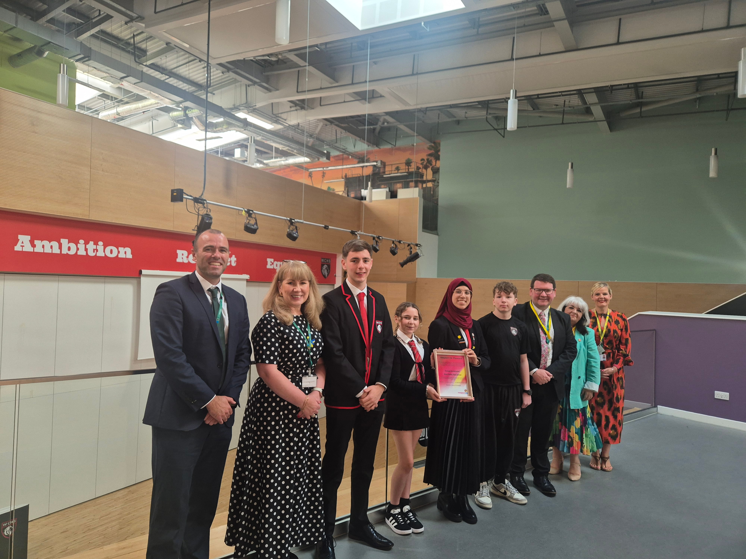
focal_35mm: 23
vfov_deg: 58.9
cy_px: 280
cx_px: 373
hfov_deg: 73.9
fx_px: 496
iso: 125
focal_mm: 5.4
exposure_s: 1/100
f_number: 1.8
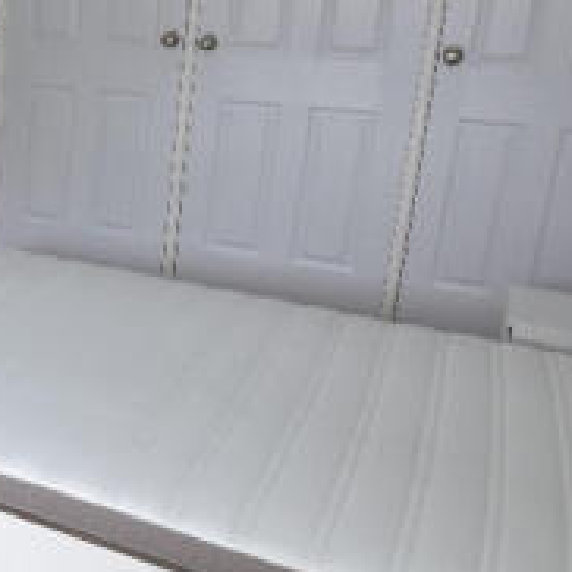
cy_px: 234
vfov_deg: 34.6
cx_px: -146
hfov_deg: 29.0
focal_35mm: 49
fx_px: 916
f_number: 4
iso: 400
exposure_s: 1/50
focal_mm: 16
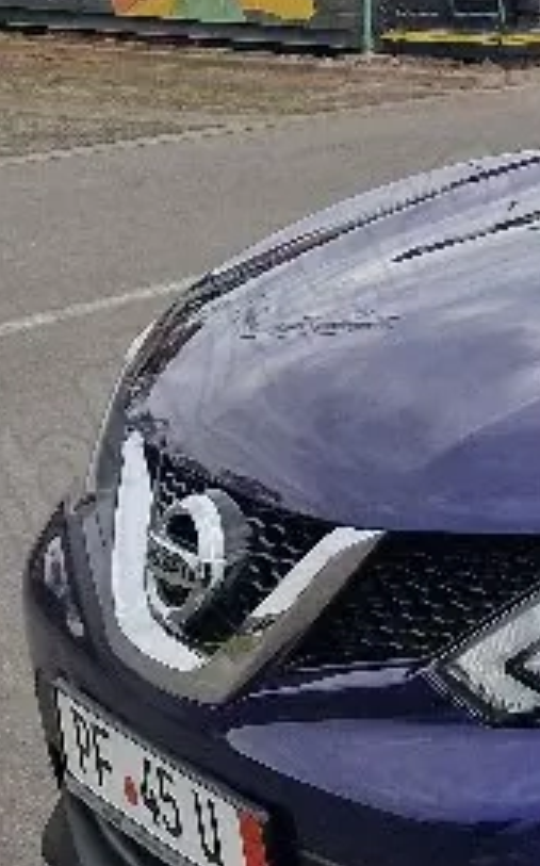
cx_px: 1211
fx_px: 2123
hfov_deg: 12.2
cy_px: 422
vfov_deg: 23.1
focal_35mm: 90
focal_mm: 6.4
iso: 100
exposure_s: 1/182
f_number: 1.8
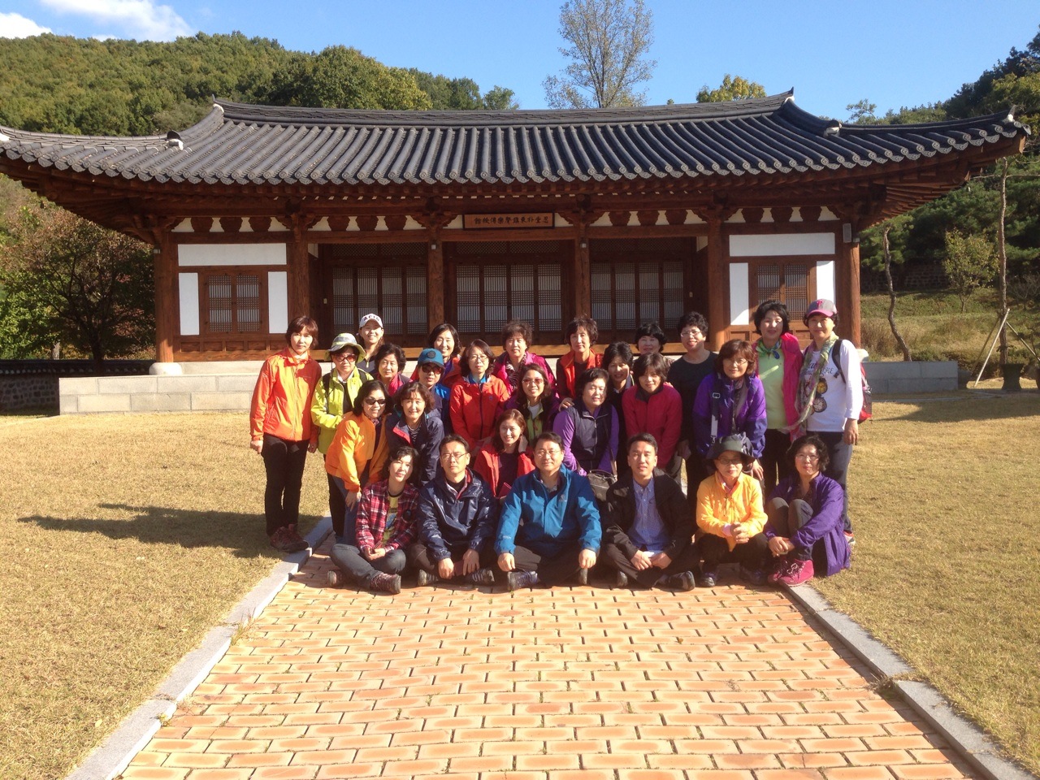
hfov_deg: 55.4
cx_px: 520
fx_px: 991
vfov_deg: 42.9
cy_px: 390
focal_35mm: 33
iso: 50
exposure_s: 1/678
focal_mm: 4.13
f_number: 2.4
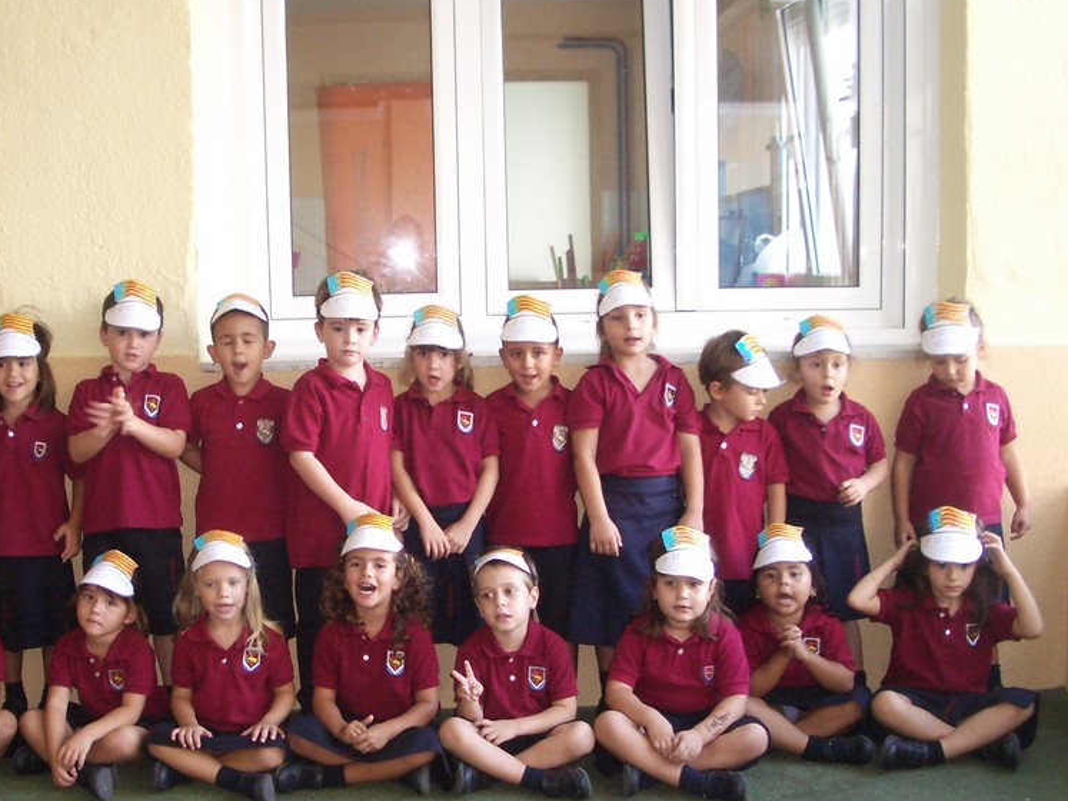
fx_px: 1481
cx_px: 383
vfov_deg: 30.1
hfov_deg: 39.3
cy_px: 495
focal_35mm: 48
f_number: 2.6
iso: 200
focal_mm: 5.8
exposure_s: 1/60
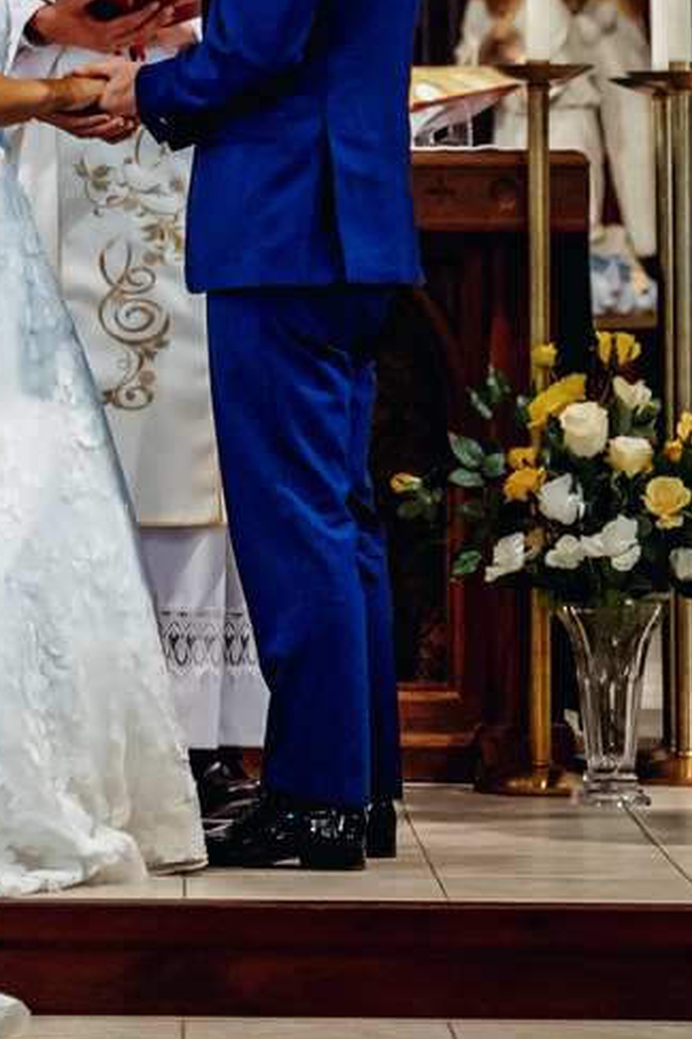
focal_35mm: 205
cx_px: 127
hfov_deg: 6.7
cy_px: -262
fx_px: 5915
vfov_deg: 9.9
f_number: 2.8
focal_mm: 50
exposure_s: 1/160
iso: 2000
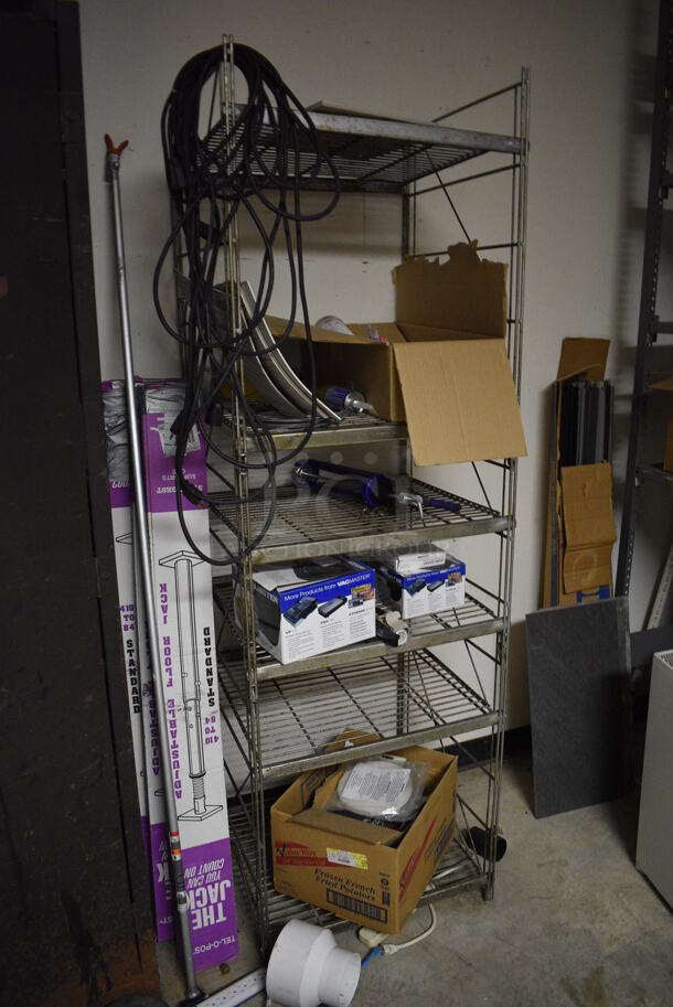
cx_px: 336
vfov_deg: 67.3
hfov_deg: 48.0
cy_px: 504
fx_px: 756
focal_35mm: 27
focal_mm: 18
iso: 2500
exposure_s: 1/30
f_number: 3.5
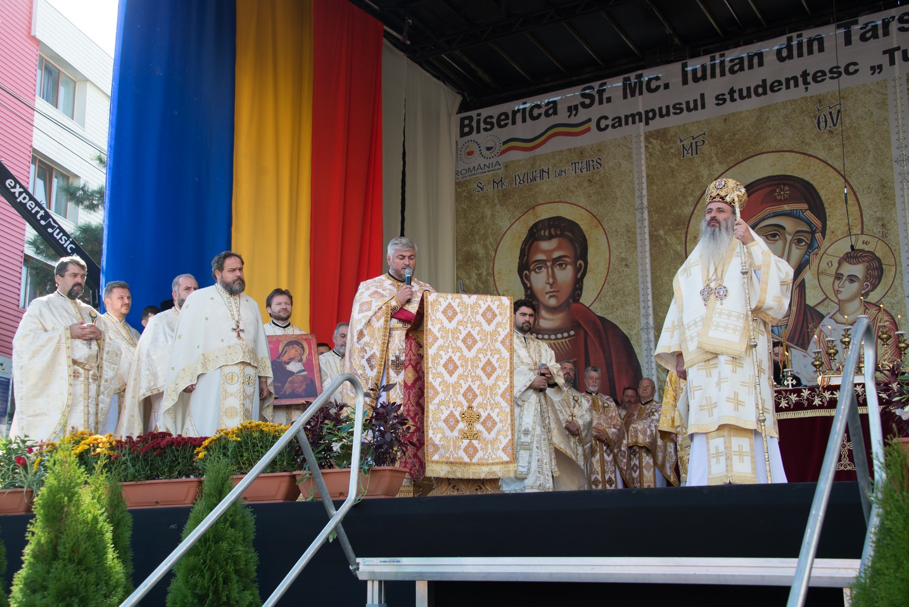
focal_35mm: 42
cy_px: 304
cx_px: 454
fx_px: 1061
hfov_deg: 46.4
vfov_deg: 31.9
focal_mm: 42
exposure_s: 1/50
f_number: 6.3
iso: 100
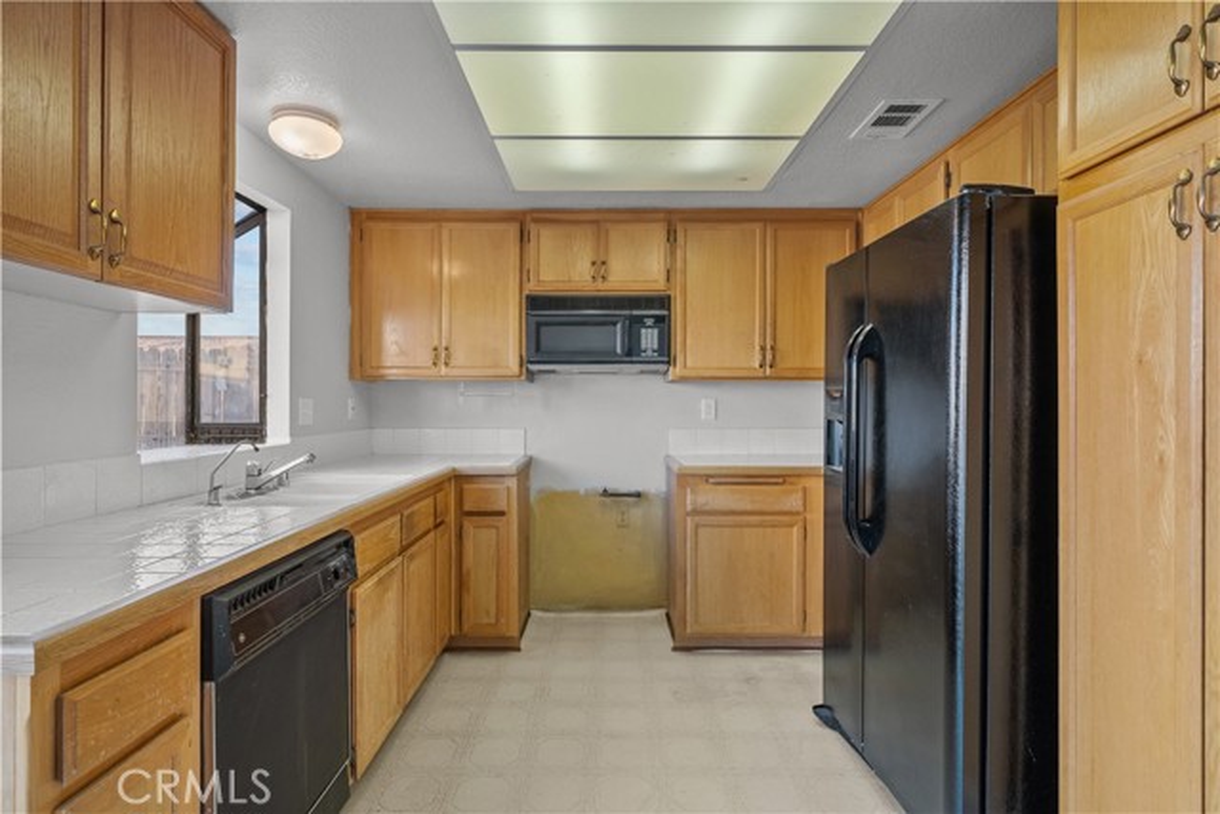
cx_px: 610
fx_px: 610
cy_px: 407
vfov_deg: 67.4
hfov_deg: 90.0
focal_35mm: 18
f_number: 6.3
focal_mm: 18
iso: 250
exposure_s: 1/15
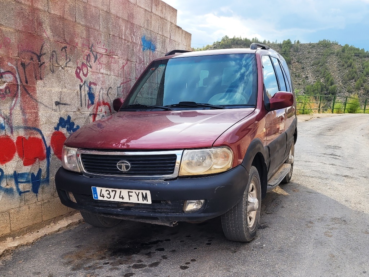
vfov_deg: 53.1
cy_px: 138
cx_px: 184
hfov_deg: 67.3
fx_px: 277
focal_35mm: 26
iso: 40
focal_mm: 5.4
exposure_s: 1/383
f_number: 1.8
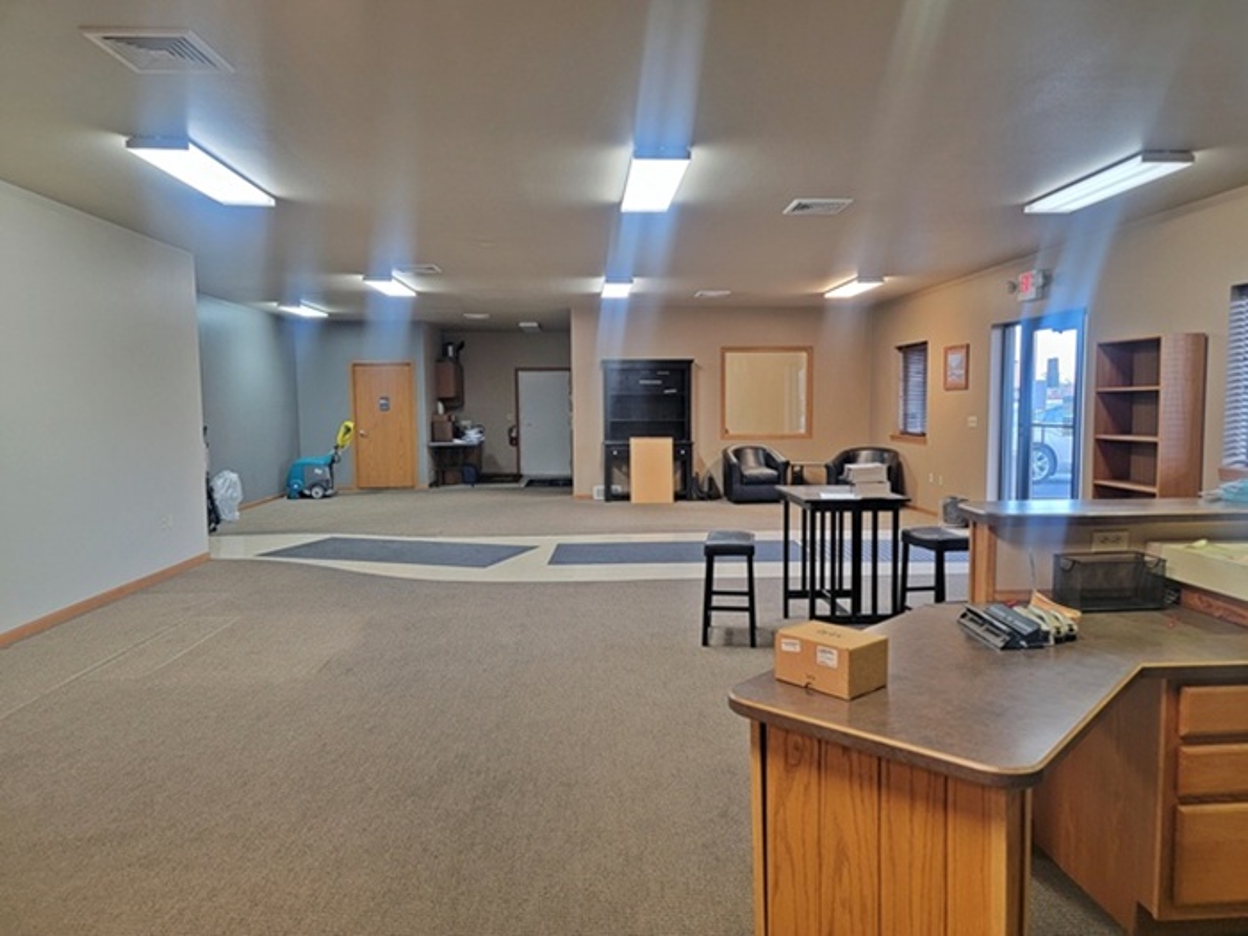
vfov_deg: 56.8
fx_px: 865
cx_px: 624
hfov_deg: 71.6
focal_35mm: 24
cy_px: 468
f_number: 1.8
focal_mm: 6.7
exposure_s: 1/60
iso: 200
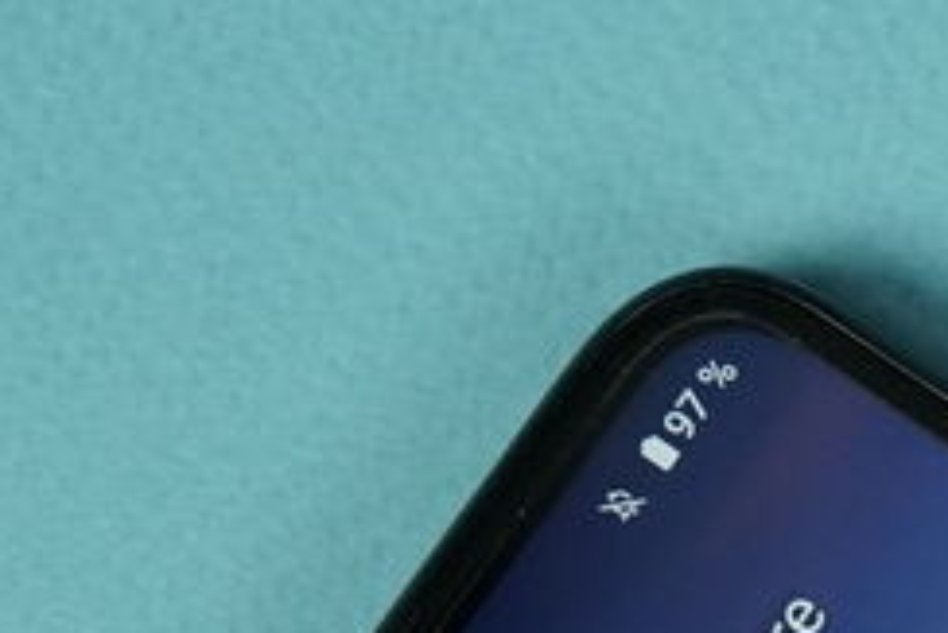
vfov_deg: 7.7
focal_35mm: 173
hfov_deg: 11.3
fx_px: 4558
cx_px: 1474
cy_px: 1056
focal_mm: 44
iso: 2500
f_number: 7.1
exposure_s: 1/160
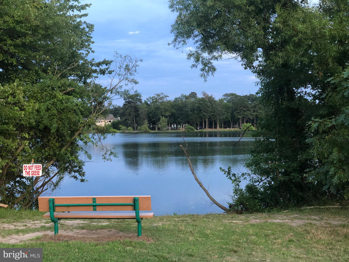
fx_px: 524
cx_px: 174
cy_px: 131
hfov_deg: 36.8
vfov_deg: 28.0
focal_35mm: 52
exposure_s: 1/60
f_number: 2.4
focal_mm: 6
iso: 100
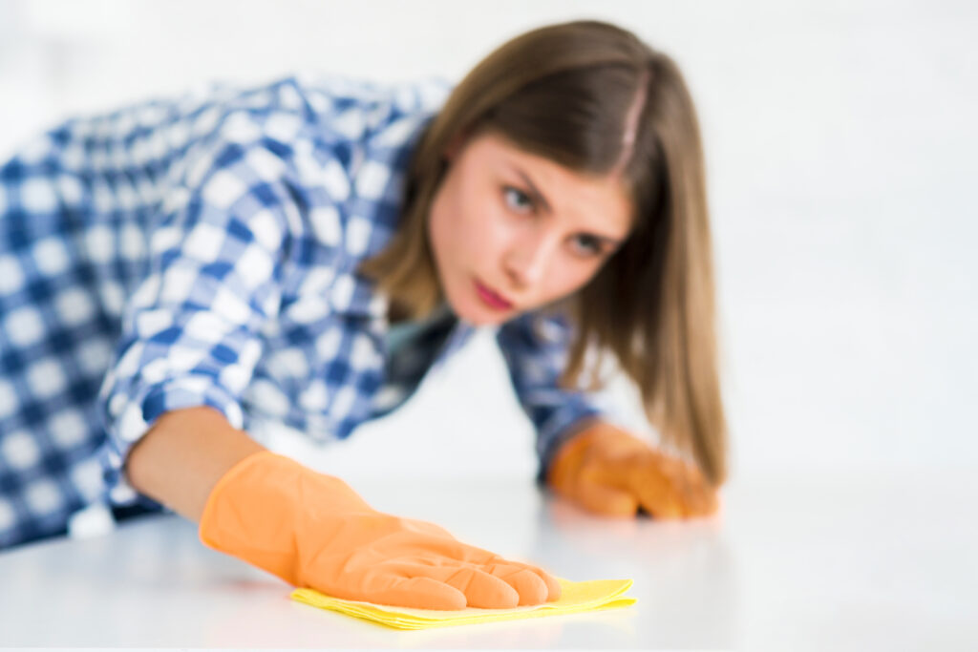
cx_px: 489
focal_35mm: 85
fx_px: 2309
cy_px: 326
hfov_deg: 23.9
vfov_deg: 16.1
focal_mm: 85
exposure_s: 1/100
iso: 320
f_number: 3.2
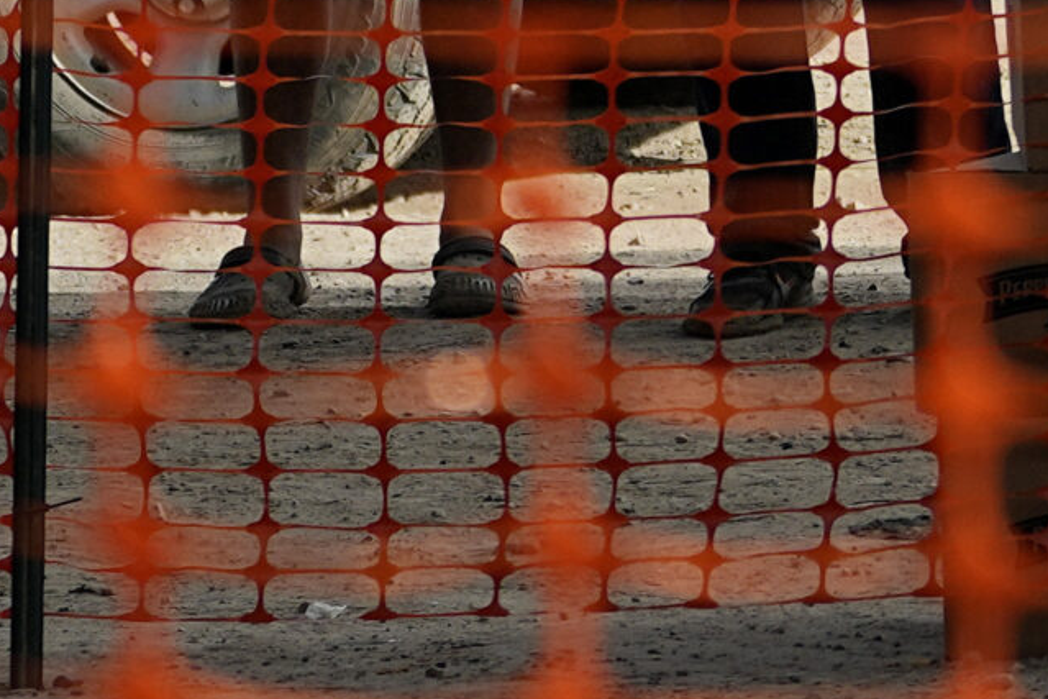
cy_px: -357
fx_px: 25325
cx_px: 1619
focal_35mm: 870
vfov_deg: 1.6
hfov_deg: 2.4
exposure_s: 1/800
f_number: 5
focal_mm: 145
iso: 125
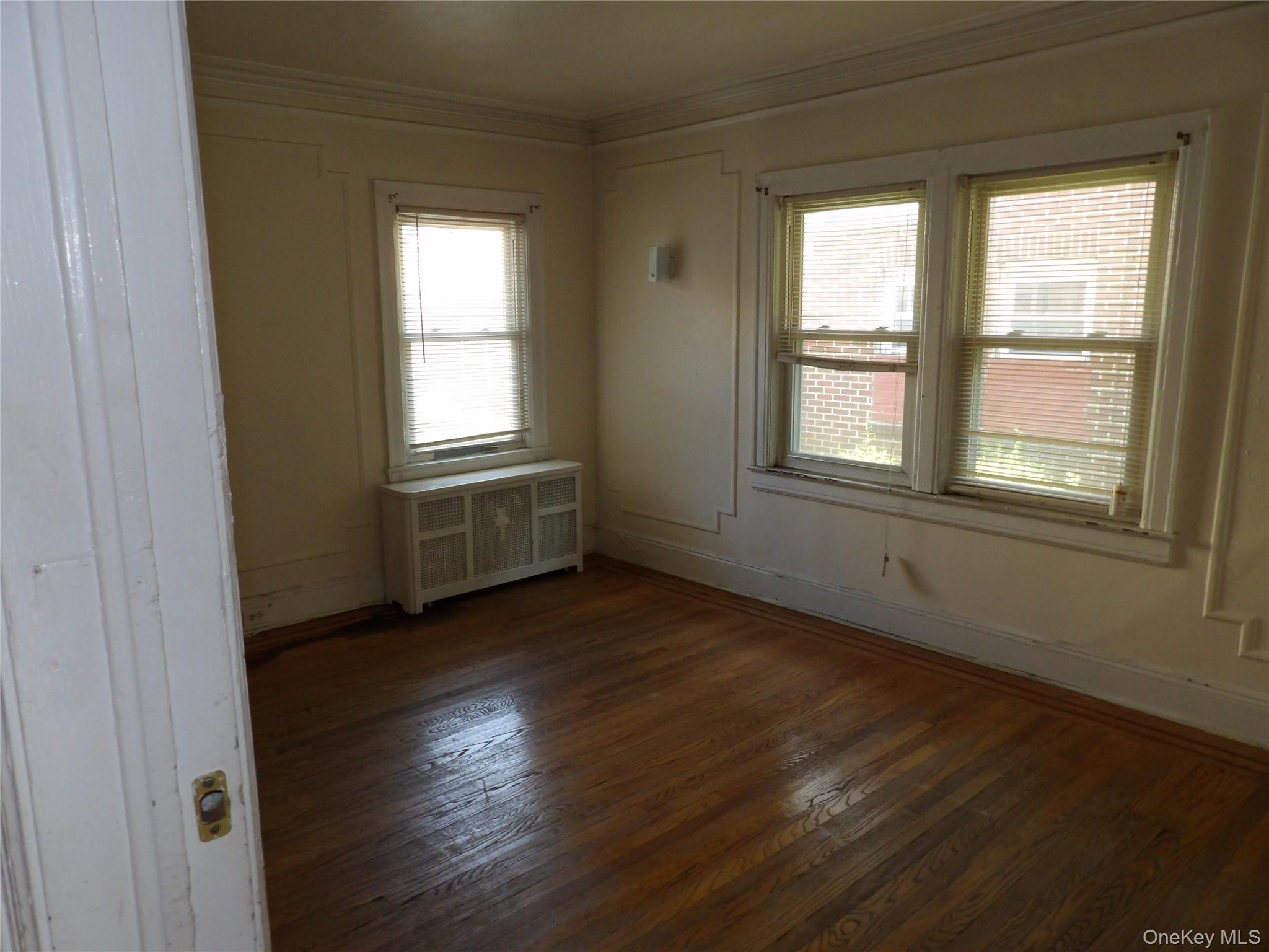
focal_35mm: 24
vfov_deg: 56.8
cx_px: 634
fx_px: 880
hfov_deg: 71.6
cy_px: 476
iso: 200
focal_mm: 4.3
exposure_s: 1/33
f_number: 3.2
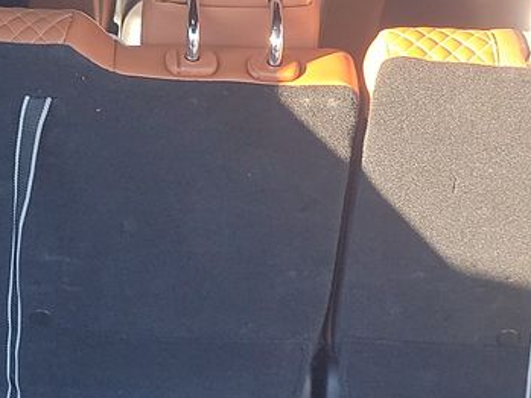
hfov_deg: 17.9
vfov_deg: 13.5
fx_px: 1688
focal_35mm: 110
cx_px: 204
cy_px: 194
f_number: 1.8
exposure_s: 1/59
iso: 53
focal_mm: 6.7
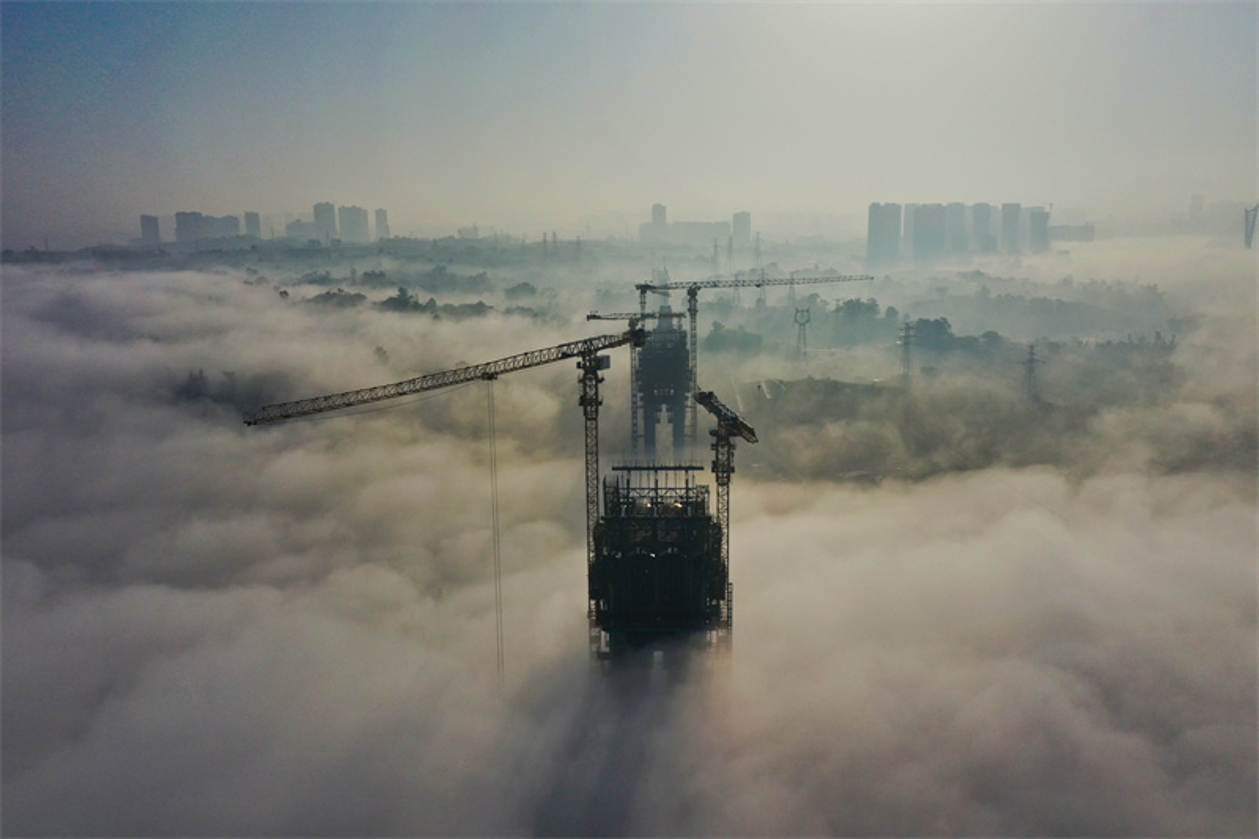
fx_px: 979
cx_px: 630
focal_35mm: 28
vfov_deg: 46.4
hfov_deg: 65.5
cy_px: 420
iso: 100
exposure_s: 1/1250
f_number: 7.1
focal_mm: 10.3
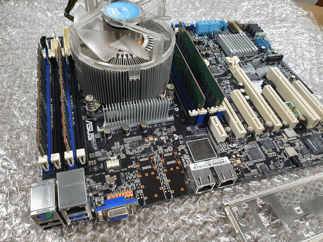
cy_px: 121
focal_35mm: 26
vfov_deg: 53.1
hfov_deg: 67.3
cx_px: 162
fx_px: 243
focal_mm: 4.32
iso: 200
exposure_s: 1/60
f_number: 2.4
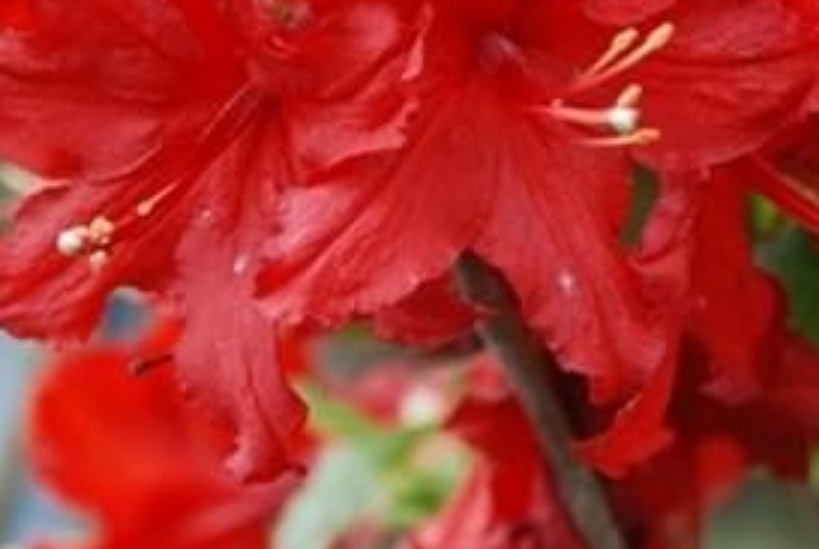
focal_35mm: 365
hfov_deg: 5.6
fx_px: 8324
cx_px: 420
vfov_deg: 3.8
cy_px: -63
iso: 250
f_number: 5.3
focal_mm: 95
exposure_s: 1/125
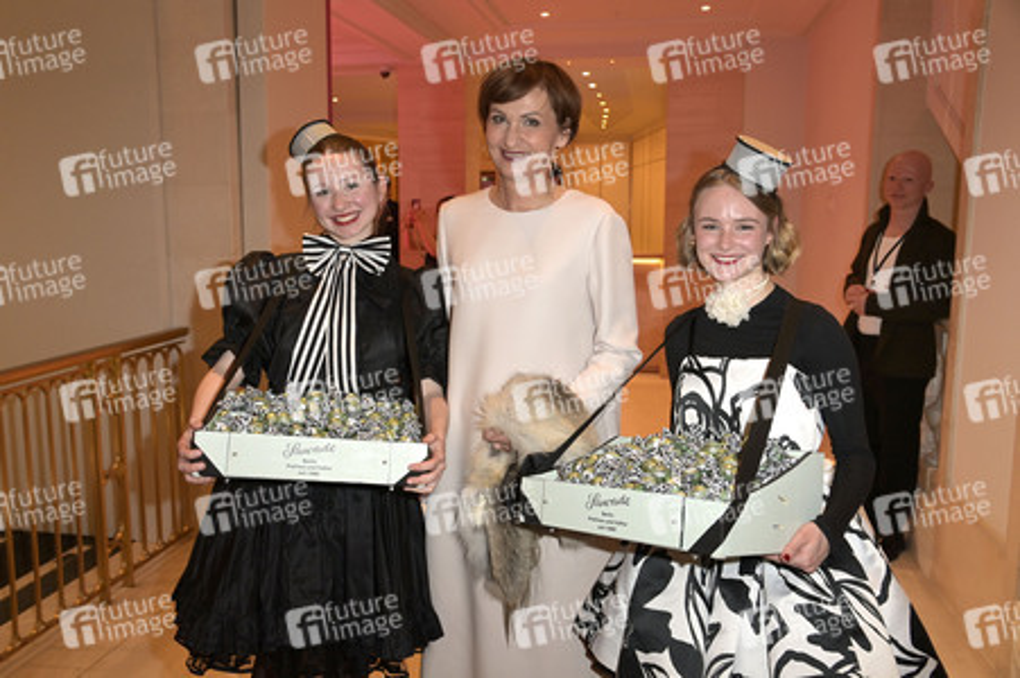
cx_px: 510
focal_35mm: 30
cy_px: 339
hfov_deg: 62.0
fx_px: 849
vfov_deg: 43.5
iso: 2000
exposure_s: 1/60
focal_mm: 30
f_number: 5
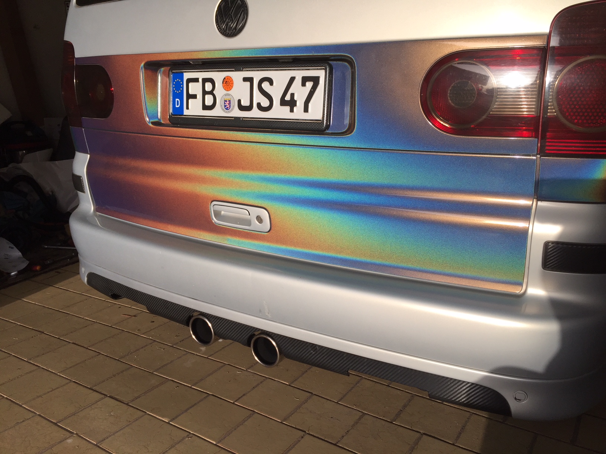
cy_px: 227
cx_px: 303
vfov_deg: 48.2
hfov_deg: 61.7
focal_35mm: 29
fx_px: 508
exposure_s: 1/807
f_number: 2.2
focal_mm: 4.15
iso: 32
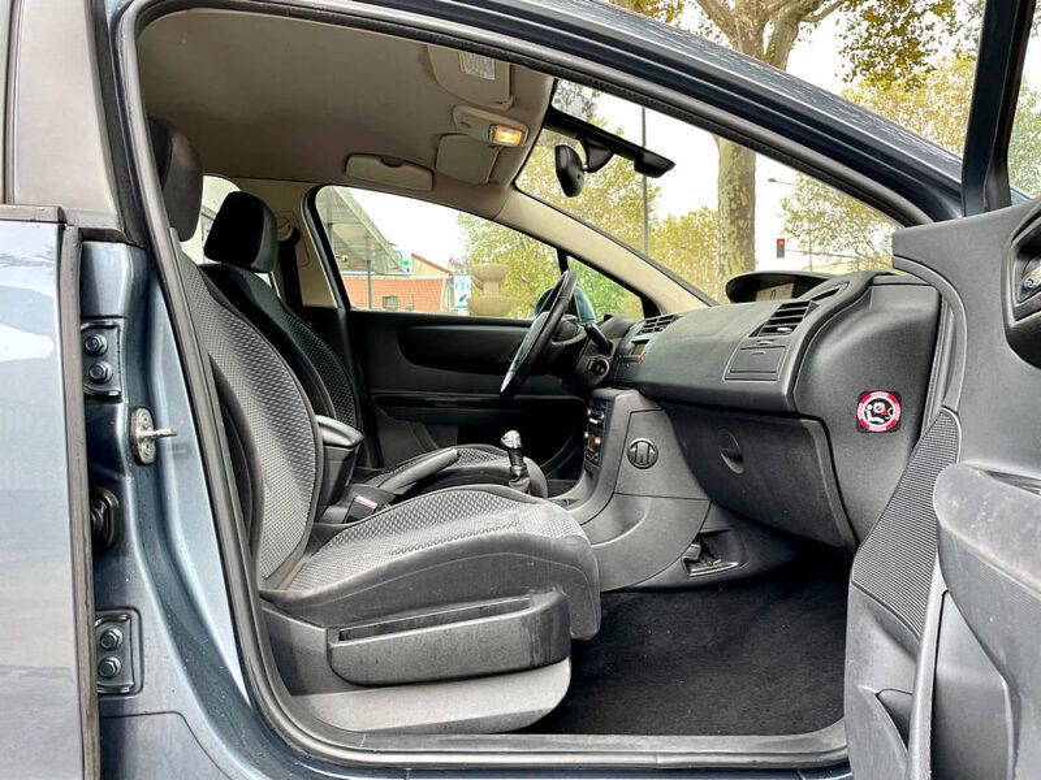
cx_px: 520
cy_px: 390
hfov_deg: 67.3
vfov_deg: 53.1
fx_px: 782
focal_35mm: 26
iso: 50
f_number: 1.6
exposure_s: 1/121
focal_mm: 4.2
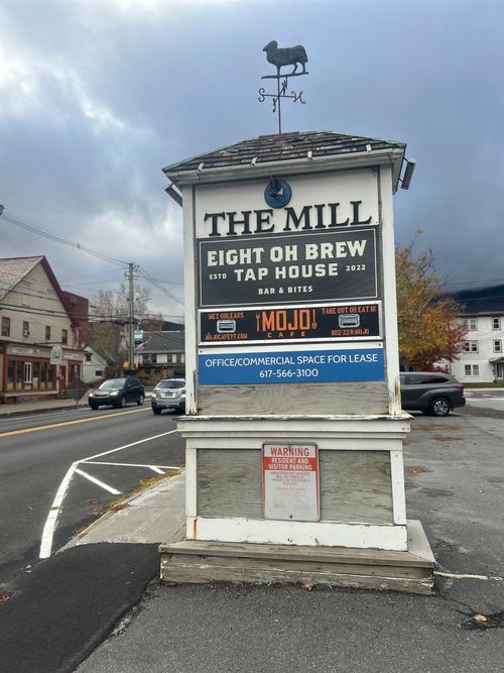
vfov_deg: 67.3
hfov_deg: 53.0
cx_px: 252
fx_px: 505
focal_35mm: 26
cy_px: 336
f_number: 1.5
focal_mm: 5.7
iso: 50
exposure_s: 1/1431
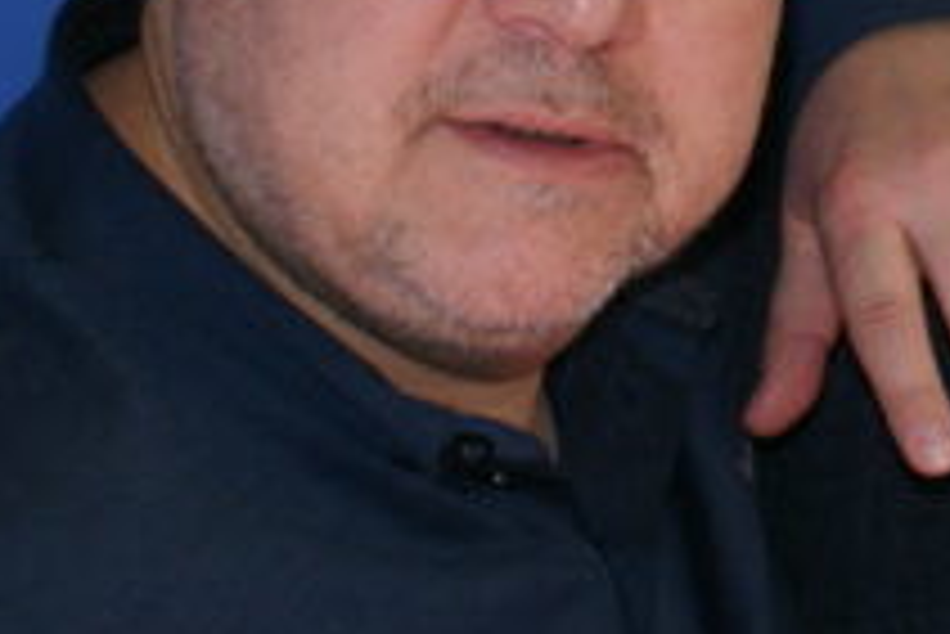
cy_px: -124
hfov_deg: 15.0
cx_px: 1261
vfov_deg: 10.4
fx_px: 3433
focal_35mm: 130
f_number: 5.6
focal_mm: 30
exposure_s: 1/60
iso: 400
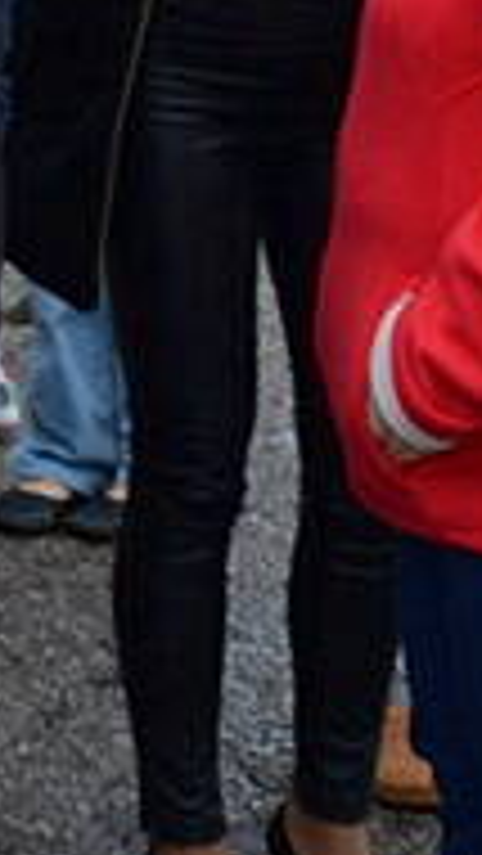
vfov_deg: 14.1
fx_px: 3345
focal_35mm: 147
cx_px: -712
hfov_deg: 7.6
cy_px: -212
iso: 500
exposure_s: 1/60
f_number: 4
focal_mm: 21
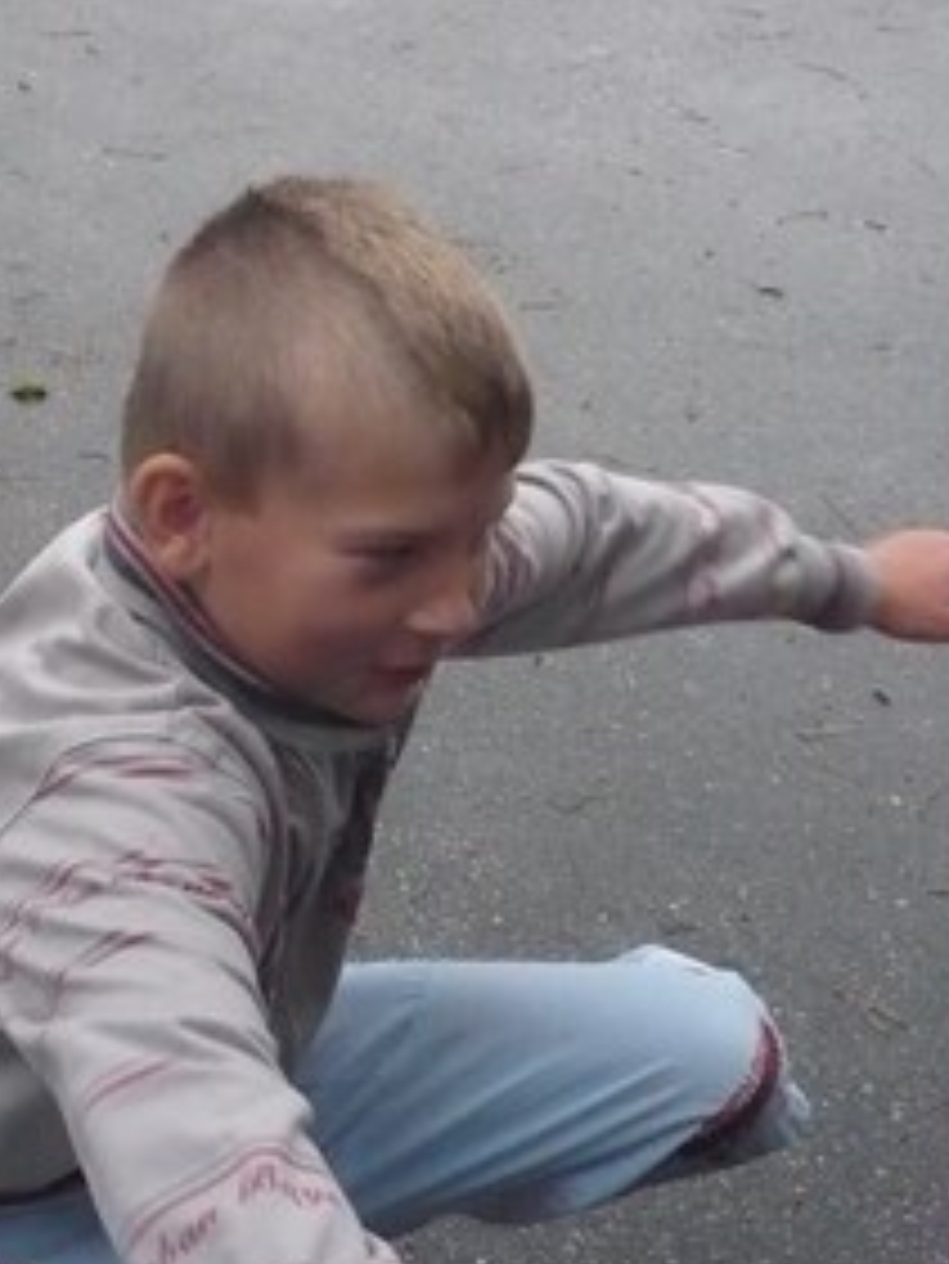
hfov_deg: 20.9
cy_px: 427
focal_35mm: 70
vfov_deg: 27.6
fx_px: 2557
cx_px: 234
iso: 640
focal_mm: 5.8
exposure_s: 1/250
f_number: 2.8
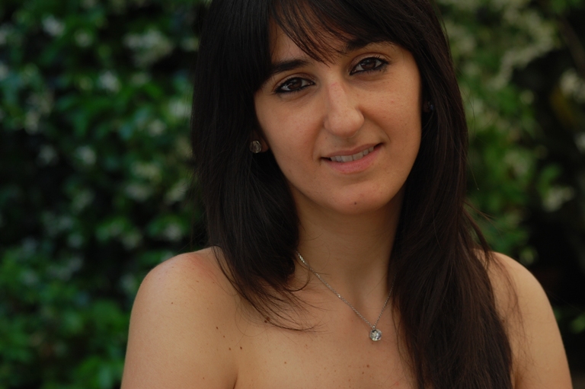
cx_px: 292
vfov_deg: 11.1
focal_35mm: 123
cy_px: 194
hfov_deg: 16.7
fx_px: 1997
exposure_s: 1/160
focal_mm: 82
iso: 200
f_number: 5.6
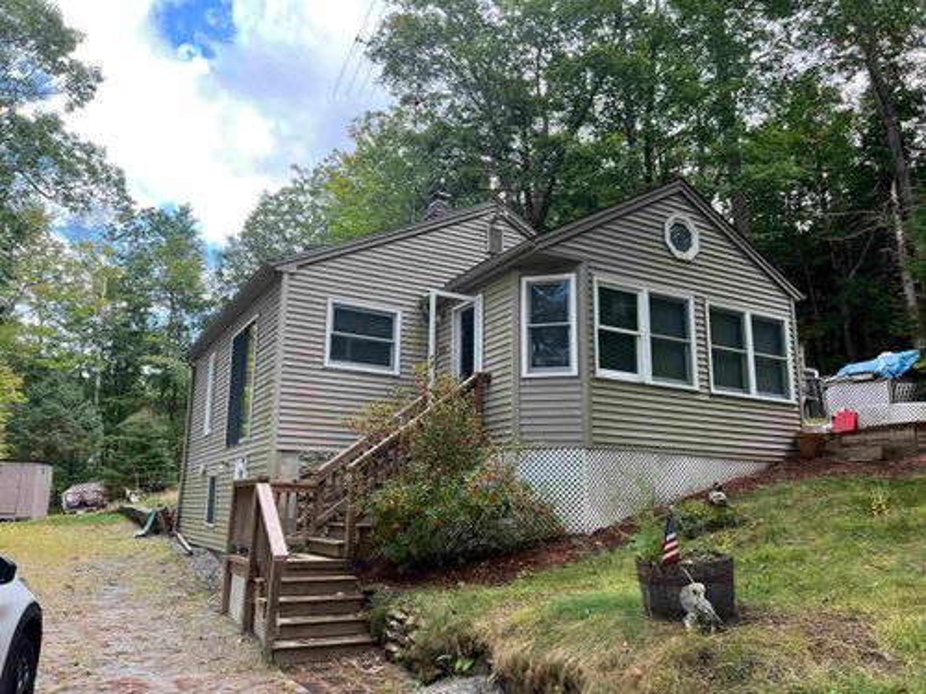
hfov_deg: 67.3
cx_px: 463
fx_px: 696
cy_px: 347
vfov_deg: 53.1
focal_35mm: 26
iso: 50
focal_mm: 5.7
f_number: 1.5
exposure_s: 1/452
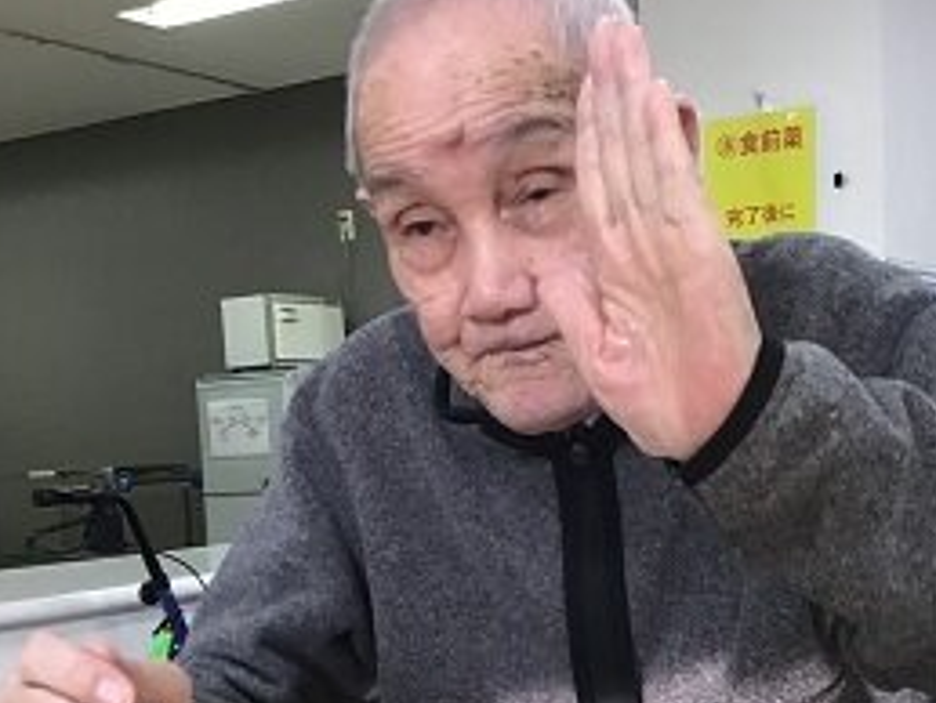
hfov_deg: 32.1
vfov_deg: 24.0
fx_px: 1624
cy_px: 589
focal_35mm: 60
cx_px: 522
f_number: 2.4
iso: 32
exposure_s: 1/30
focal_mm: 3.3
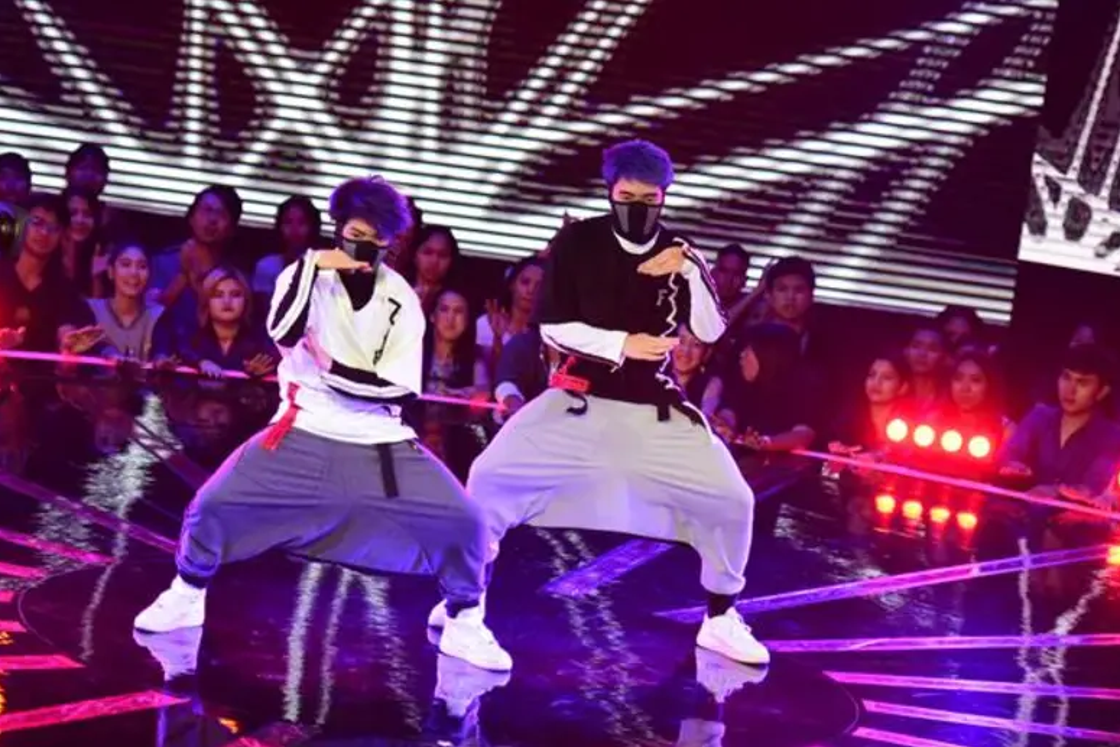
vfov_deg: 9.3
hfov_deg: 13.9
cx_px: 559
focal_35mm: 148
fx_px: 4605
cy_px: 375
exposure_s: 1/1600
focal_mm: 98
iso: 6400
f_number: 2.8
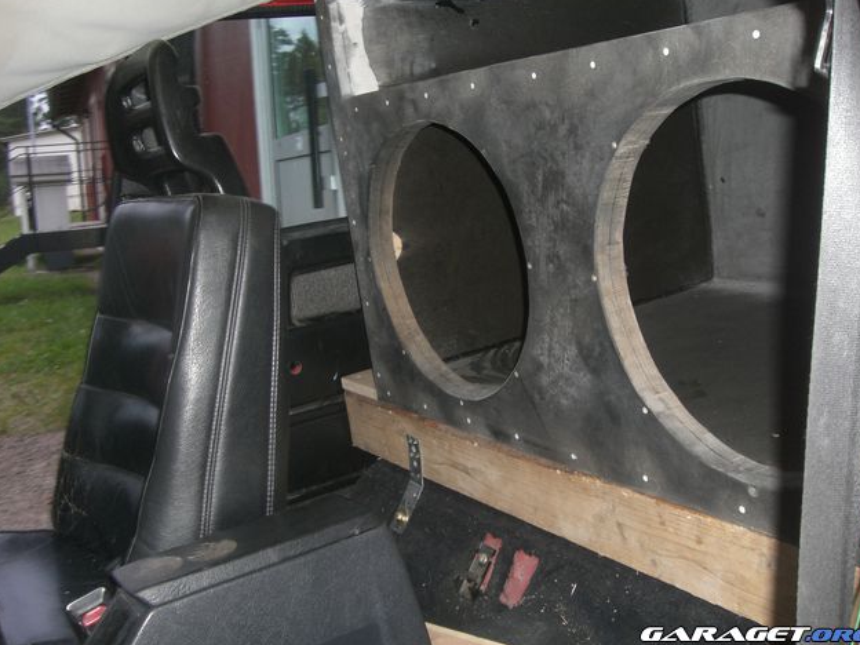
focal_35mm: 39
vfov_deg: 36.8
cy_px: 317
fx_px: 969
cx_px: 436
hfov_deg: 47.9
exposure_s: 1/60
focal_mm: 6.2
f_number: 2.7
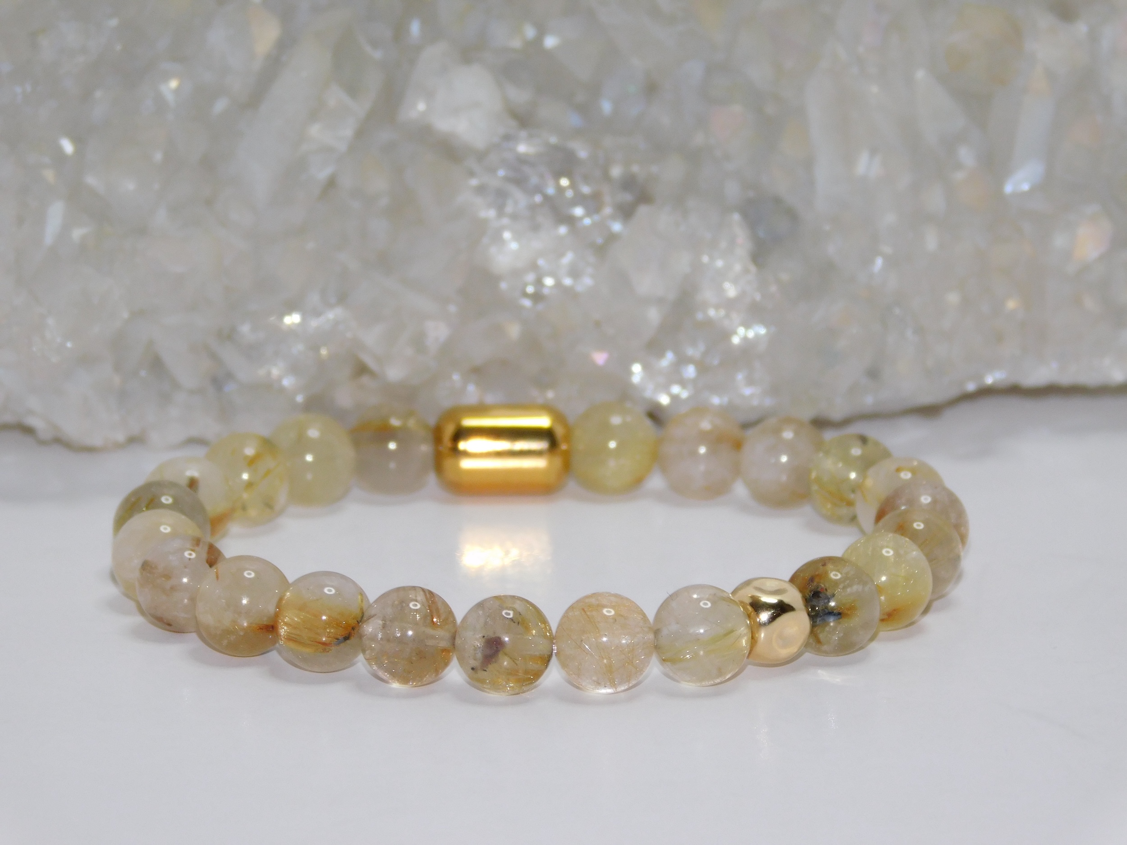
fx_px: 7553
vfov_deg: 6.4
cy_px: 422
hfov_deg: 8.5
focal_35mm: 232
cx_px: 564
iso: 200
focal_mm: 41.3
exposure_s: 1/60
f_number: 5.6
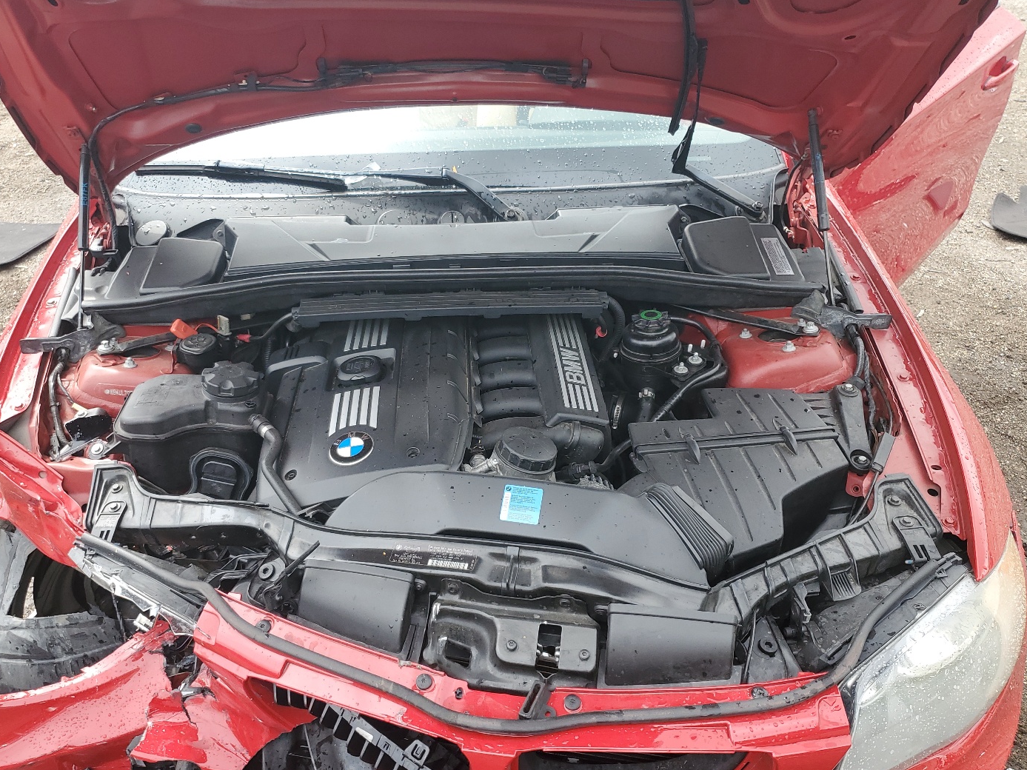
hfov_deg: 59.9
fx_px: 890
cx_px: 475
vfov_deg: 46.7
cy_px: 431
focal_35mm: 30
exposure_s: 1/556
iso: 50
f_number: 1.5
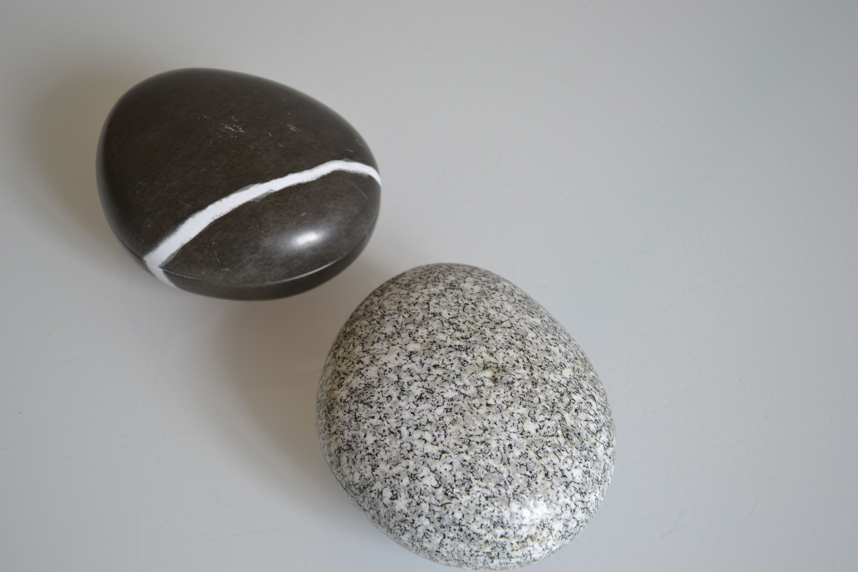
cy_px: 286
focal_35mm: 57
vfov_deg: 23.8
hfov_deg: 35.1
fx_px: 1358
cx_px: 429
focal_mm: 38
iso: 400
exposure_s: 1/80
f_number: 5
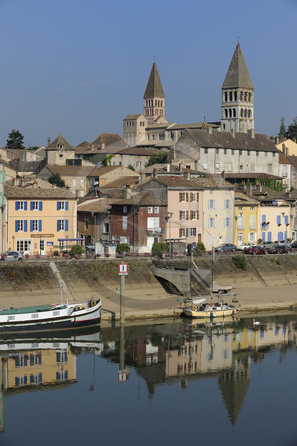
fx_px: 1016
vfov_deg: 24.8
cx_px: 148
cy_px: 223
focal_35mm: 82
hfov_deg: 16.6
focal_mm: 82
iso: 200
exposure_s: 1/400
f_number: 10
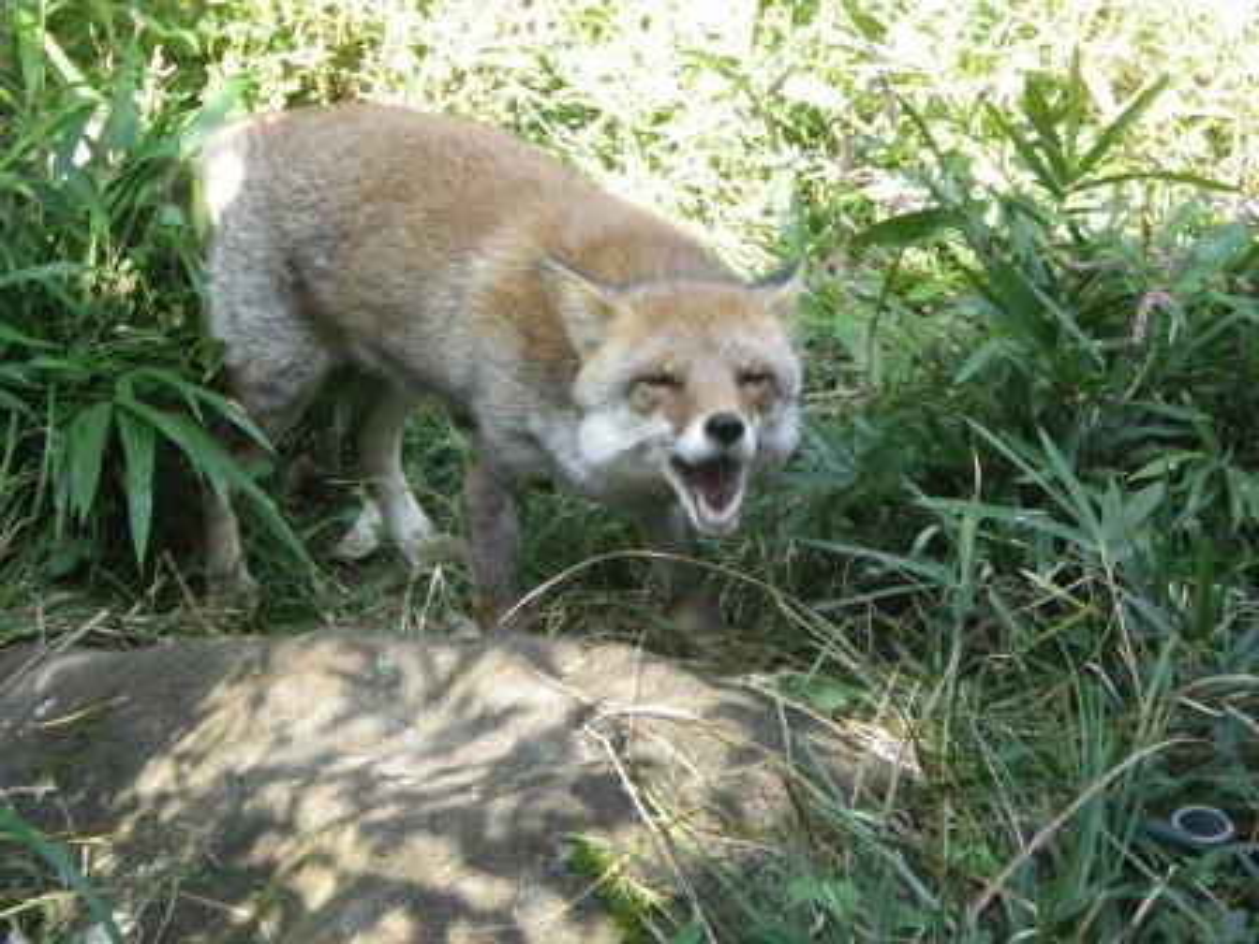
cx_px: 630
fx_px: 3419
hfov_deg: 20.9
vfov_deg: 15.7
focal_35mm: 94
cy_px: 472
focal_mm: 16.7
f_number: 5
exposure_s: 1/125
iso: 320
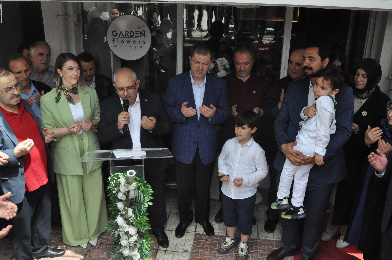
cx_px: 196
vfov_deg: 36.8
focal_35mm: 36
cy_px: 130
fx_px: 392
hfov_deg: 53.2
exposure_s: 1/800
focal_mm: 24
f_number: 14
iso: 3200
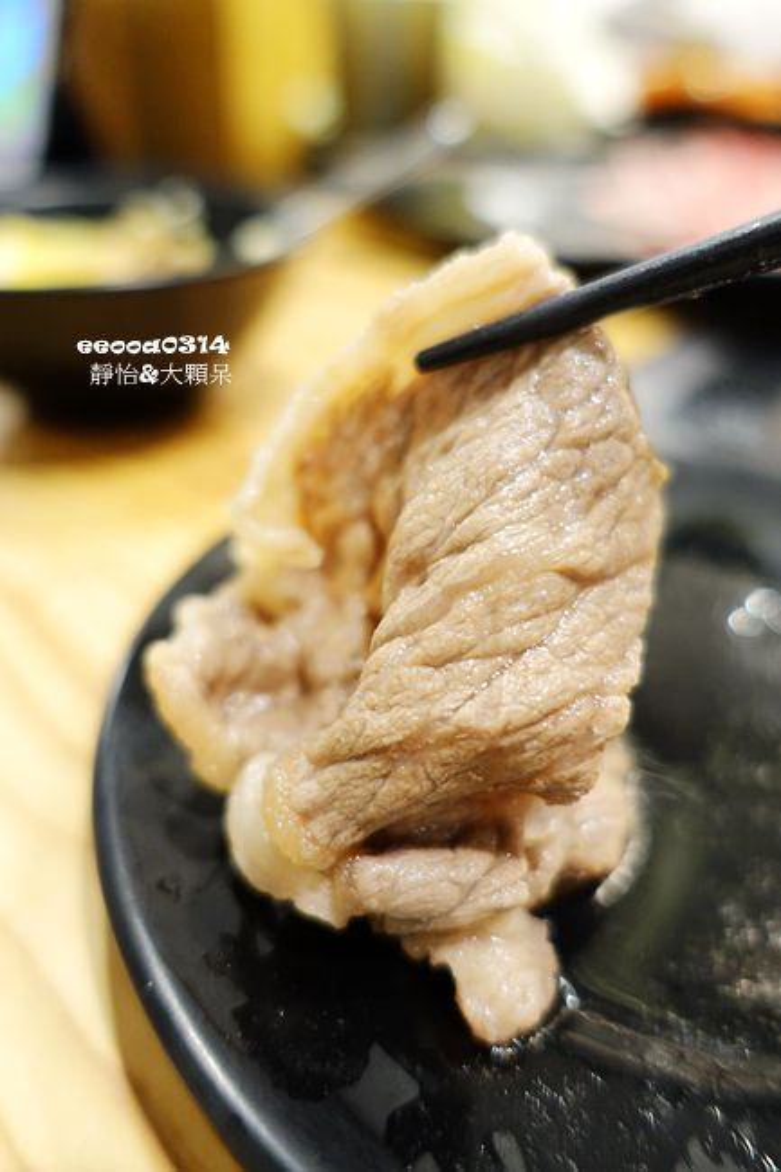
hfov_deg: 53.1
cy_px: 586
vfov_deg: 73.8
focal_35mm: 24
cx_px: 390
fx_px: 781
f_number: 1.8
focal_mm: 8.8
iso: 500
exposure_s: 1/30
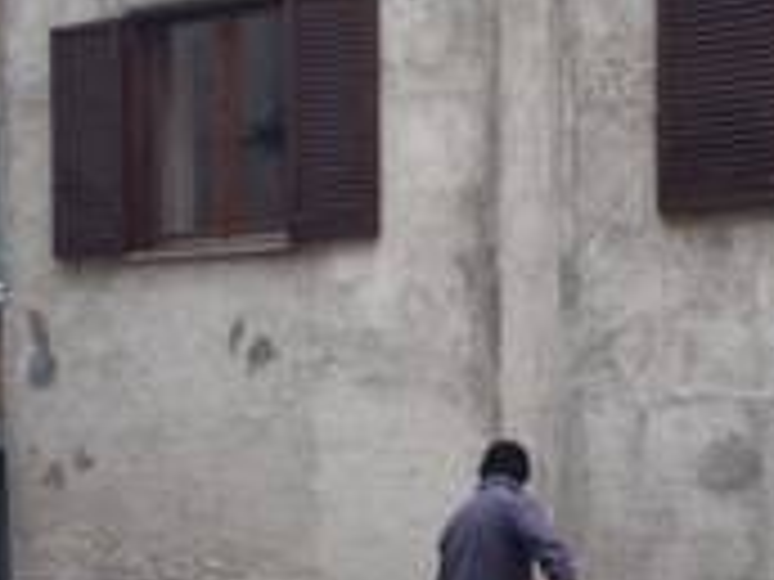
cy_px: 526
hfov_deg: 18.2
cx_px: 266
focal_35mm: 108
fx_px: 2415
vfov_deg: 13.6
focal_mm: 4.15
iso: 32
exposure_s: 1/110
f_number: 2.2
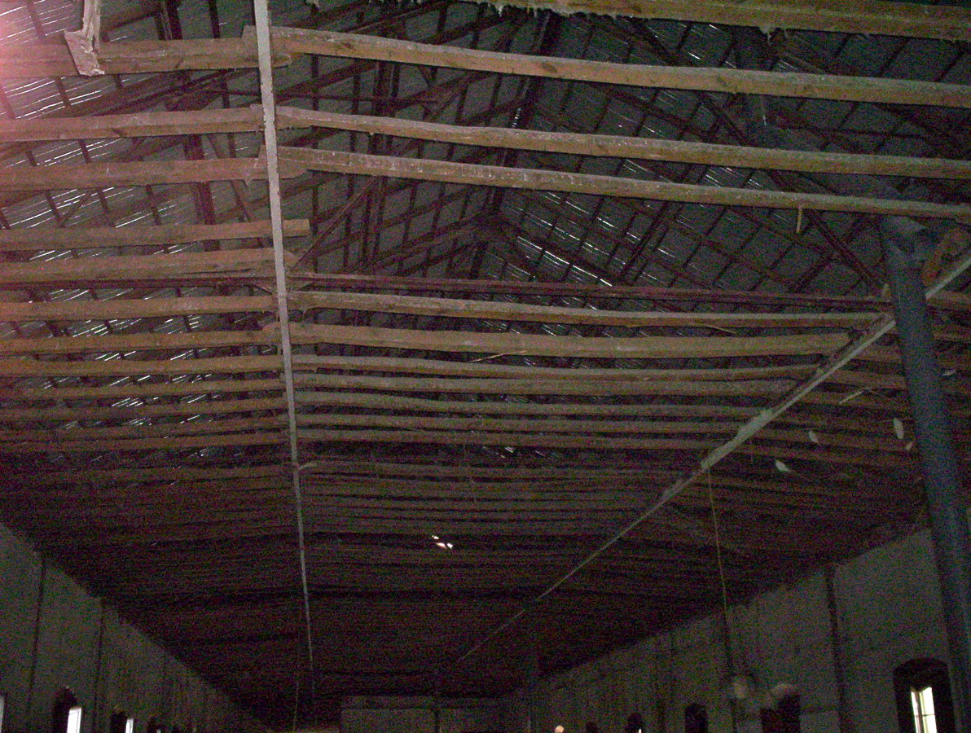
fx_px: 1069
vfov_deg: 37.9
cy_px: 366
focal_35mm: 38
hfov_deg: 48.9
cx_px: 486
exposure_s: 1/60
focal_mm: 4.99
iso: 140
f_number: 4.5
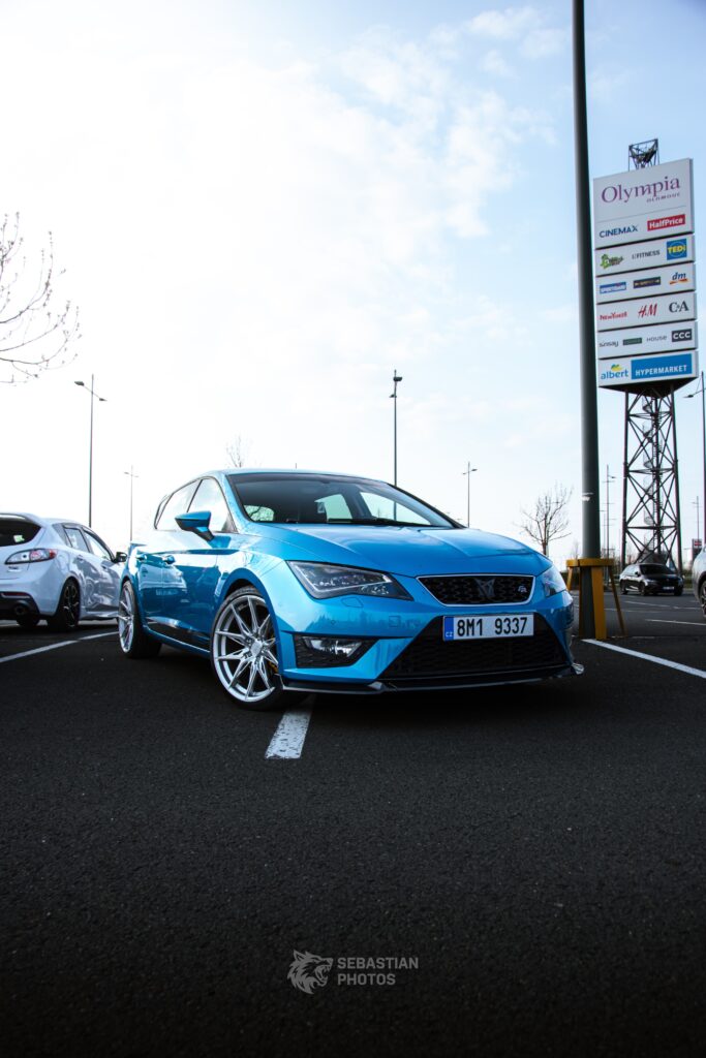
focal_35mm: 27
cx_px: 353
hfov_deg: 47.9
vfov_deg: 67.4
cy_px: 529
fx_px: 794
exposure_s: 1/160
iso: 200
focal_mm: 18
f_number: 5.6
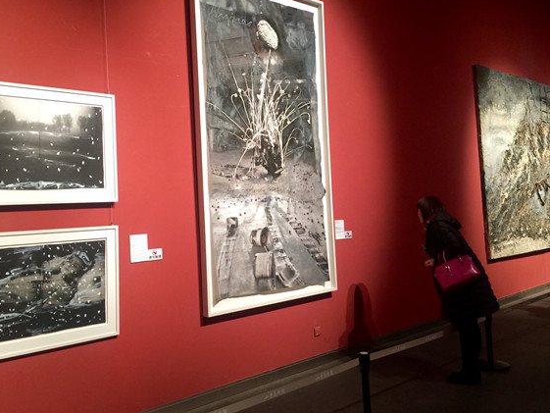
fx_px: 493
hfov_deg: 58.3
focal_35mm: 31
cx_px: 273
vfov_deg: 45.4
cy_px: 193
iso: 64
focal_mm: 4.15
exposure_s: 1/4
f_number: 2.2
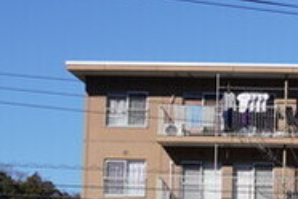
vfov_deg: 8.7
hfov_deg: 12.6
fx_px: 1300
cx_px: 417
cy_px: 219
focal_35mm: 157
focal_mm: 25
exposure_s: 1/800
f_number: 5.6
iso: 100
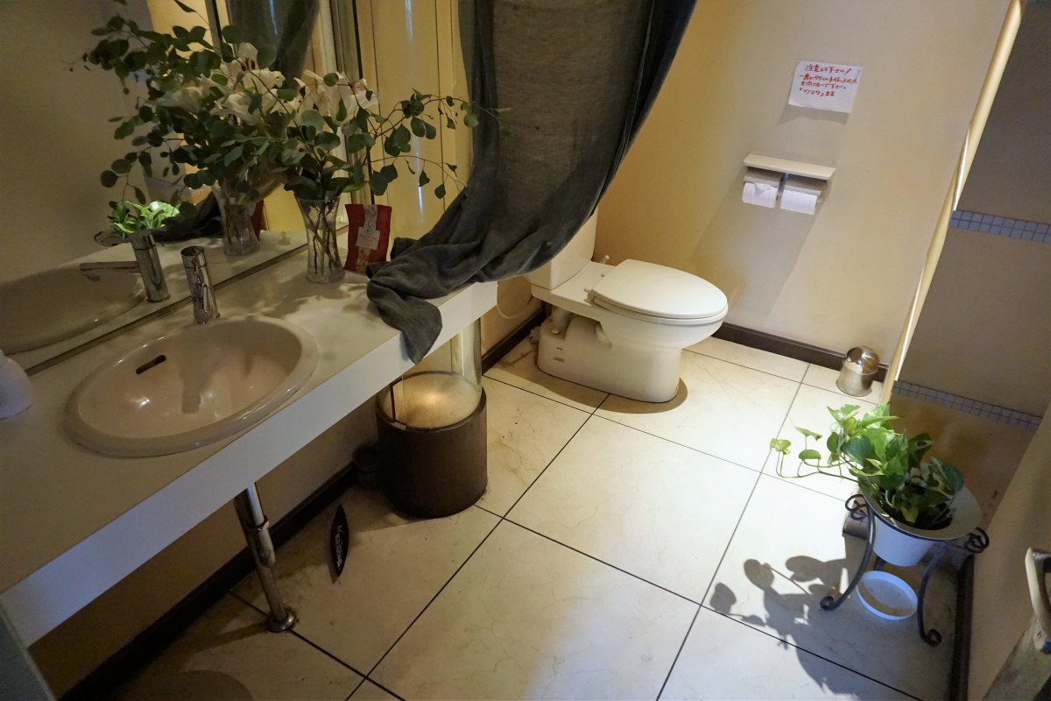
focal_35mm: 24
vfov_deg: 53.1
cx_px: 526
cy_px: 350
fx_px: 701
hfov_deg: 73.7
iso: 3200
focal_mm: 16
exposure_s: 1/125
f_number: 3.5
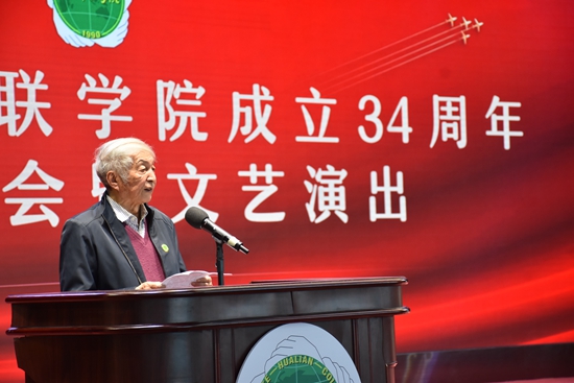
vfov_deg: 13.0
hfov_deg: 19.5
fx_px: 1675
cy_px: 192
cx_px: 287
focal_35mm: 105
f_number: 5
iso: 1000
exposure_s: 1/80
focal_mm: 70
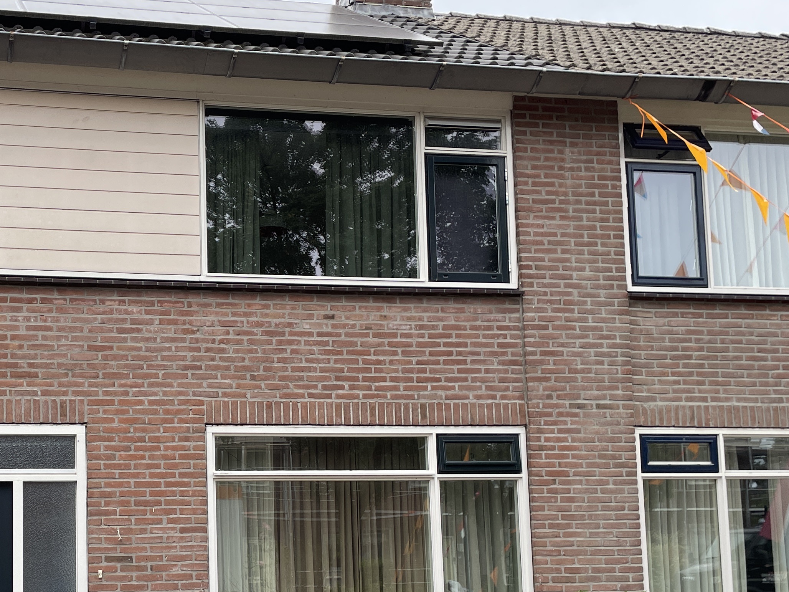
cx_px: 166
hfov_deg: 36.3
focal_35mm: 51
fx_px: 1162
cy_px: 462
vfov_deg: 28.0
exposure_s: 1/561
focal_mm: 4.2
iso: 32
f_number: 1.6
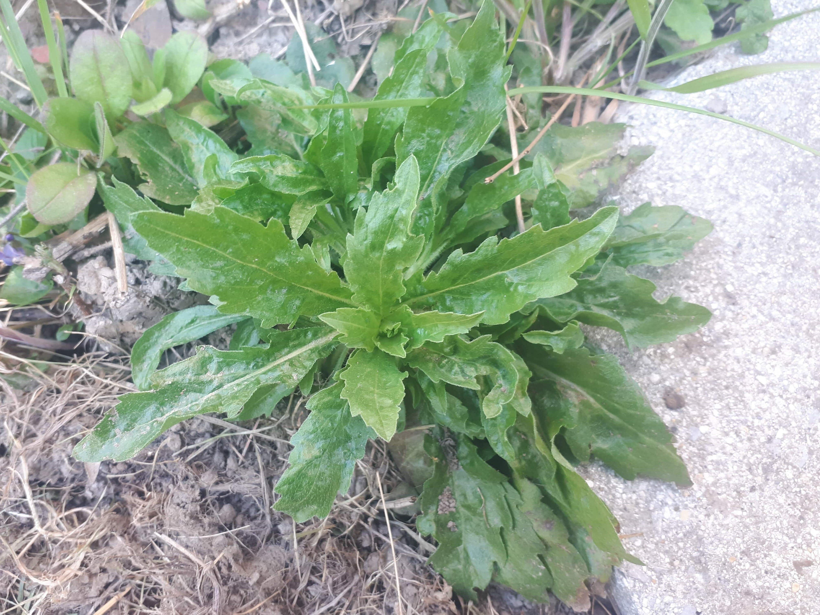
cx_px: 410
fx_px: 640
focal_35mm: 27
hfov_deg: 65.3
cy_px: 308
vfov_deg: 51.4
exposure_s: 1/33
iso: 64
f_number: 1.9
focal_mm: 3.6
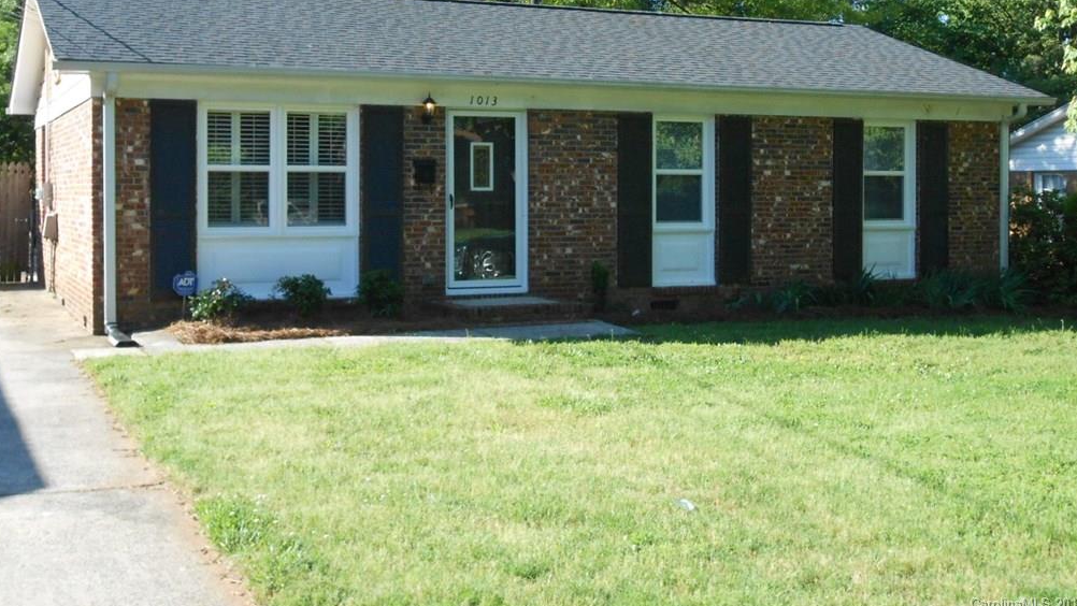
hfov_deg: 42.1
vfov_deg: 24.3
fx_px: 1400
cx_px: 543
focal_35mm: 49
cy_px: 201
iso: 400
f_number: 4.5
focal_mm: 7.8
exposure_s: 1/640
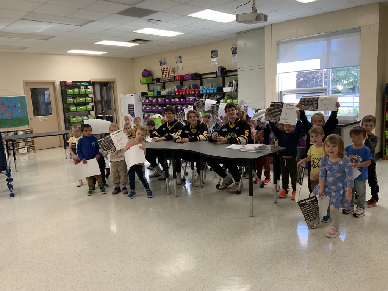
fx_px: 325
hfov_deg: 61.7
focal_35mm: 29
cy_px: 146
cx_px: 194
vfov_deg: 48.2
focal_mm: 3
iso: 80
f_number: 1.8
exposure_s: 1/60
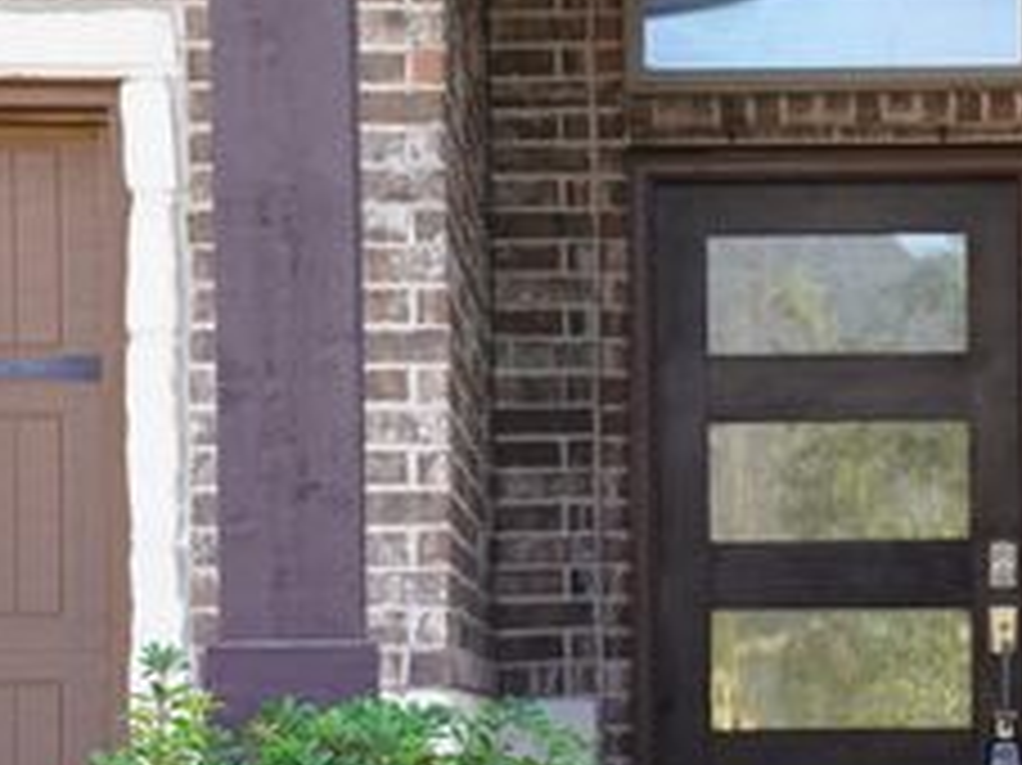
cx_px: 738
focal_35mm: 159
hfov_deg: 12.4
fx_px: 4692
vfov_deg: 9.3
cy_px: 500
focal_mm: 75
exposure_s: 1/80
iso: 100
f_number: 4
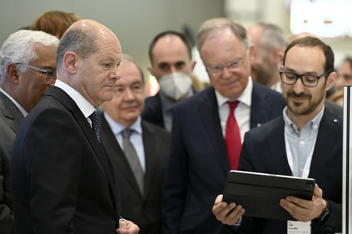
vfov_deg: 8.6
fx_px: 1563
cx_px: 176
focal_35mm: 160
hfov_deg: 12.8
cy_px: 117
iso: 3200
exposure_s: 1/400
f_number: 2.8
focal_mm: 160
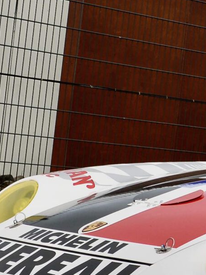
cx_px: 440
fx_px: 1032
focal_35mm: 130
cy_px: 171
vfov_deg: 15.2
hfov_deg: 10.3
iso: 200
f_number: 8
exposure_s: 1/200
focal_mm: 32
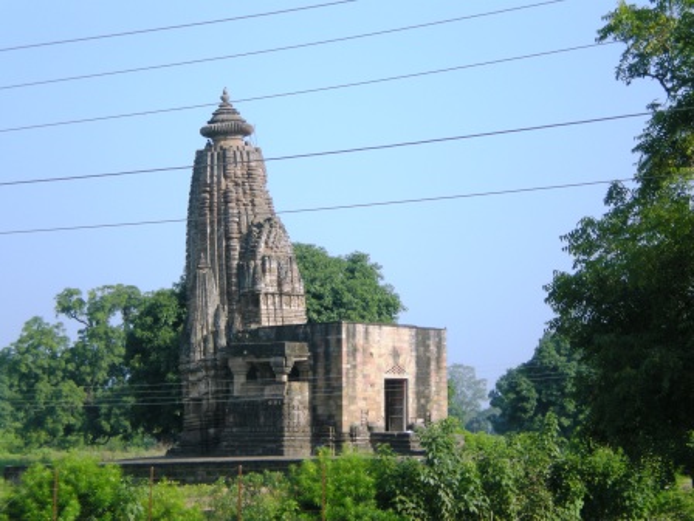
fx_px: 2286
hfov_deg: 17.3
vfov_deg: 13.0
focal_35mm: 114
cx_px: 347
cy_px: 260
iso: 64
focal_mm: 18.9
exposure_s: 1/133
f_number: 5.9
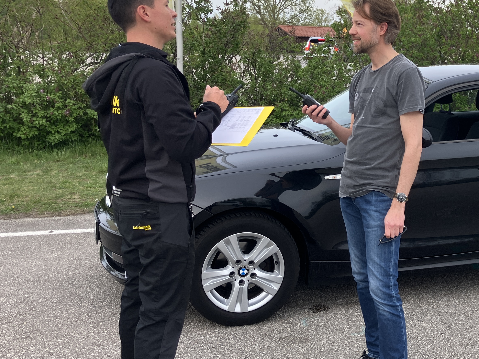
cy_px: 144
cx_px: 370
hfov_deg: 38.4
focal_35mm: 48
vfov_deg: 30.2
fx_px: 664
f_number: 1.8
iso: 32
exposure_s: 1/578
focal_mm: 3.99
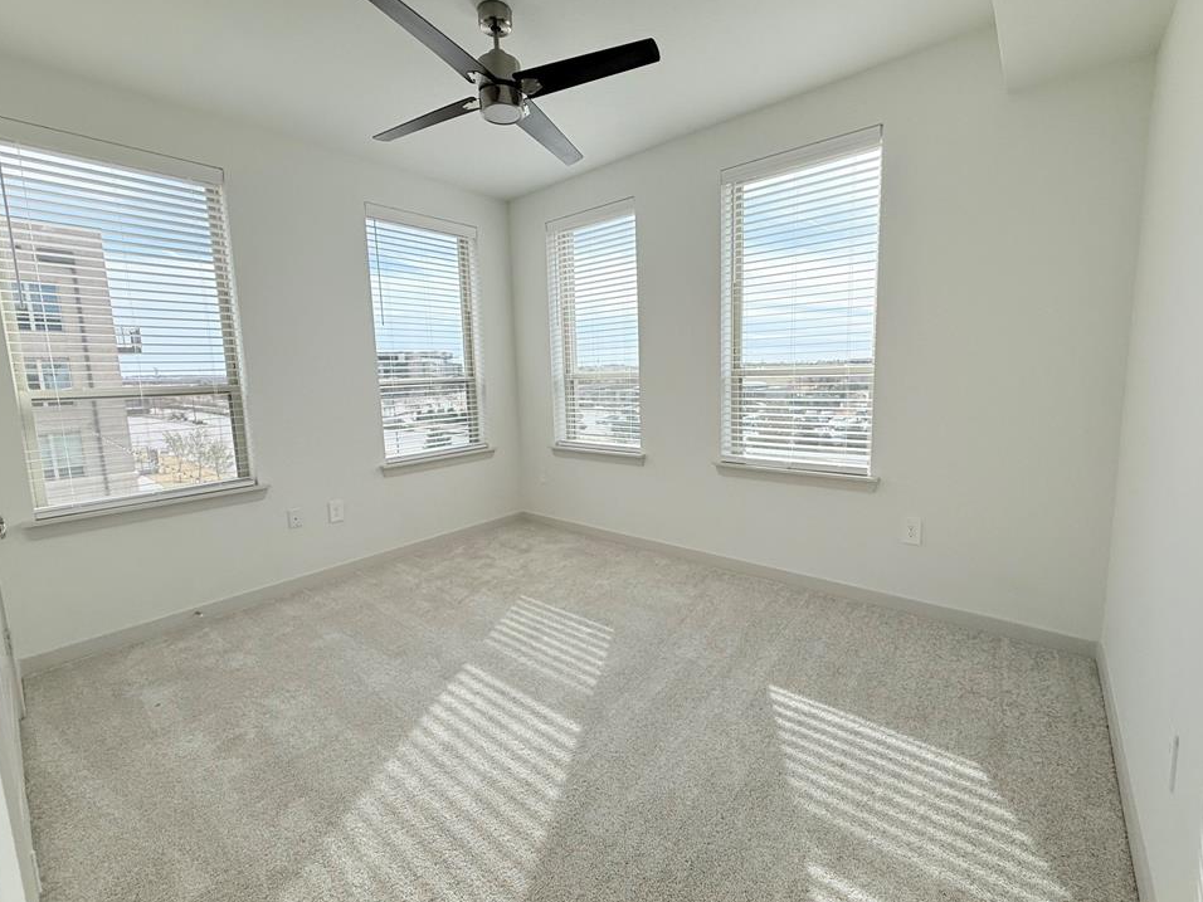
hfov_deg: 98.1
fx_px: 521
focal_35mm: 15
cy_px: 437
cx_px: 625
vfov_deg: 81.7
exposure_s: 1/1125
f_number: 2.2
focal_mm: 2.22
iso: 64
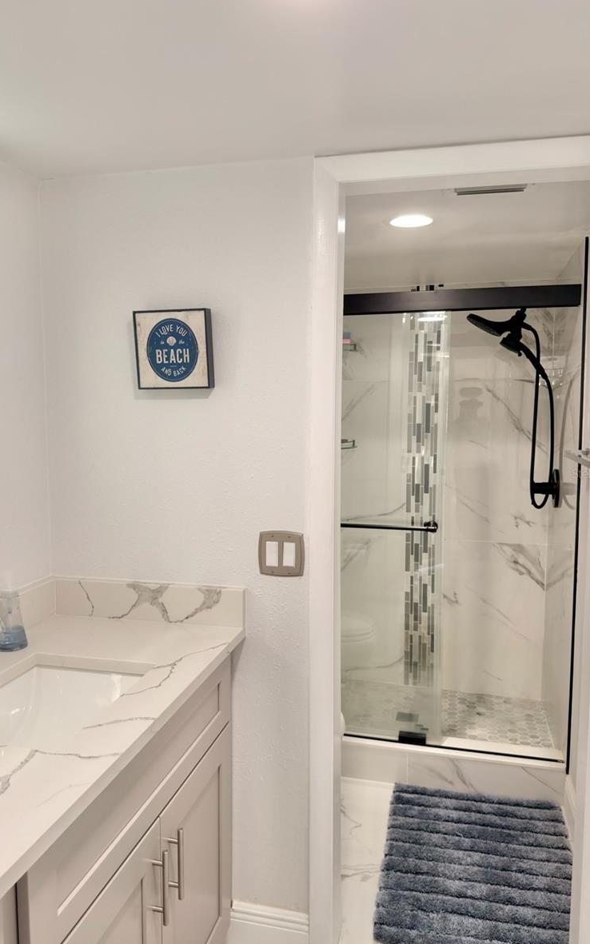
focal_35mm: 28
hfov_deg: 44.5
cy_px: 473
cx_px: 269
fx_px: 720
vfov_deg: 66.5
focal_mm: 6.76
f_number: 1.78
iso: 64
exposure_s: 1/100
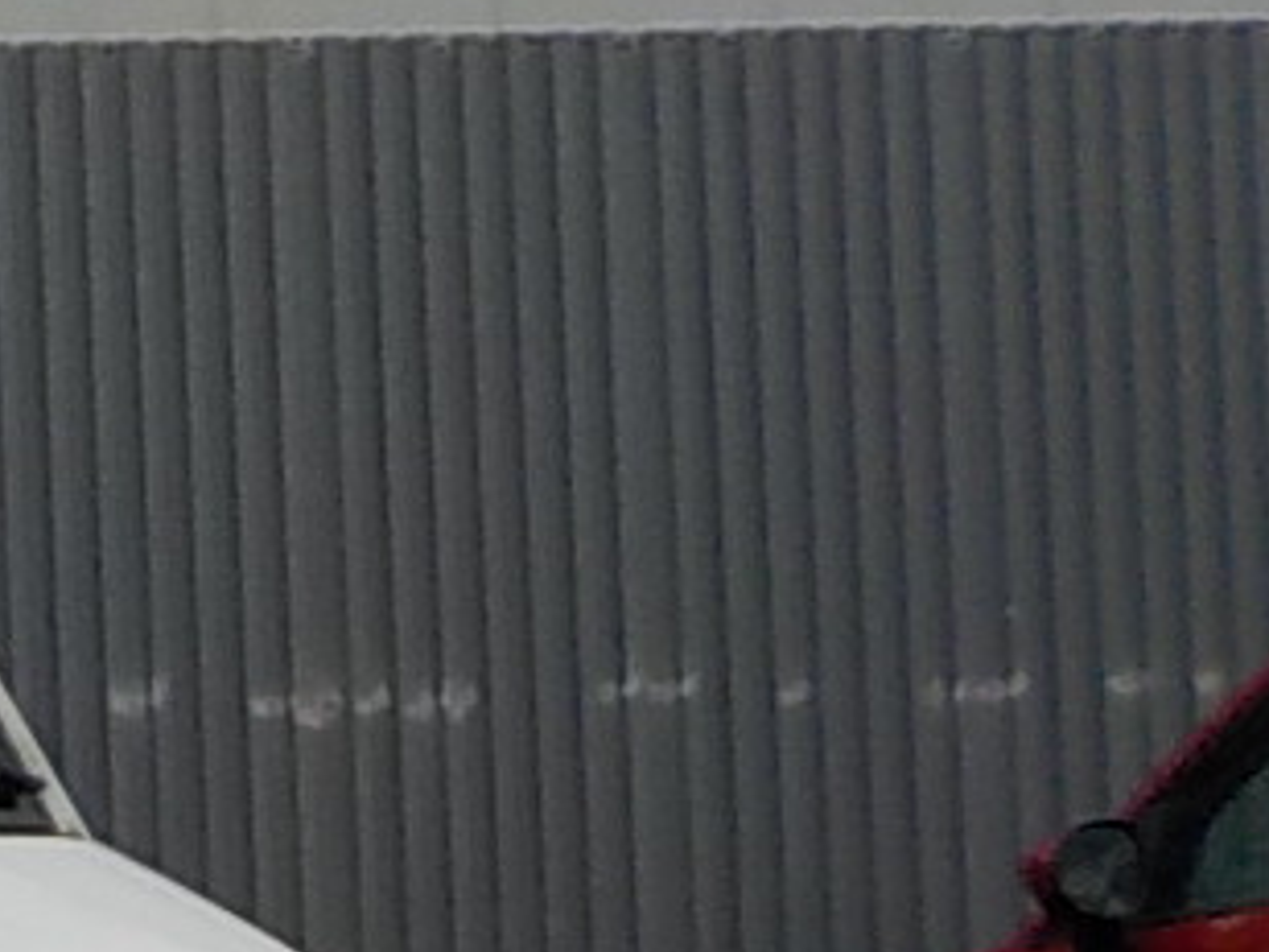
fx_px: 5719
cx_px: -1994
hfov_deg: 10.5
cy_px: 997
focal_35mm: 156
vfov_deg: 9.4
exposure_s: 1/1250
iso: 125
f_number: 3.3
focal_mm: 4.1
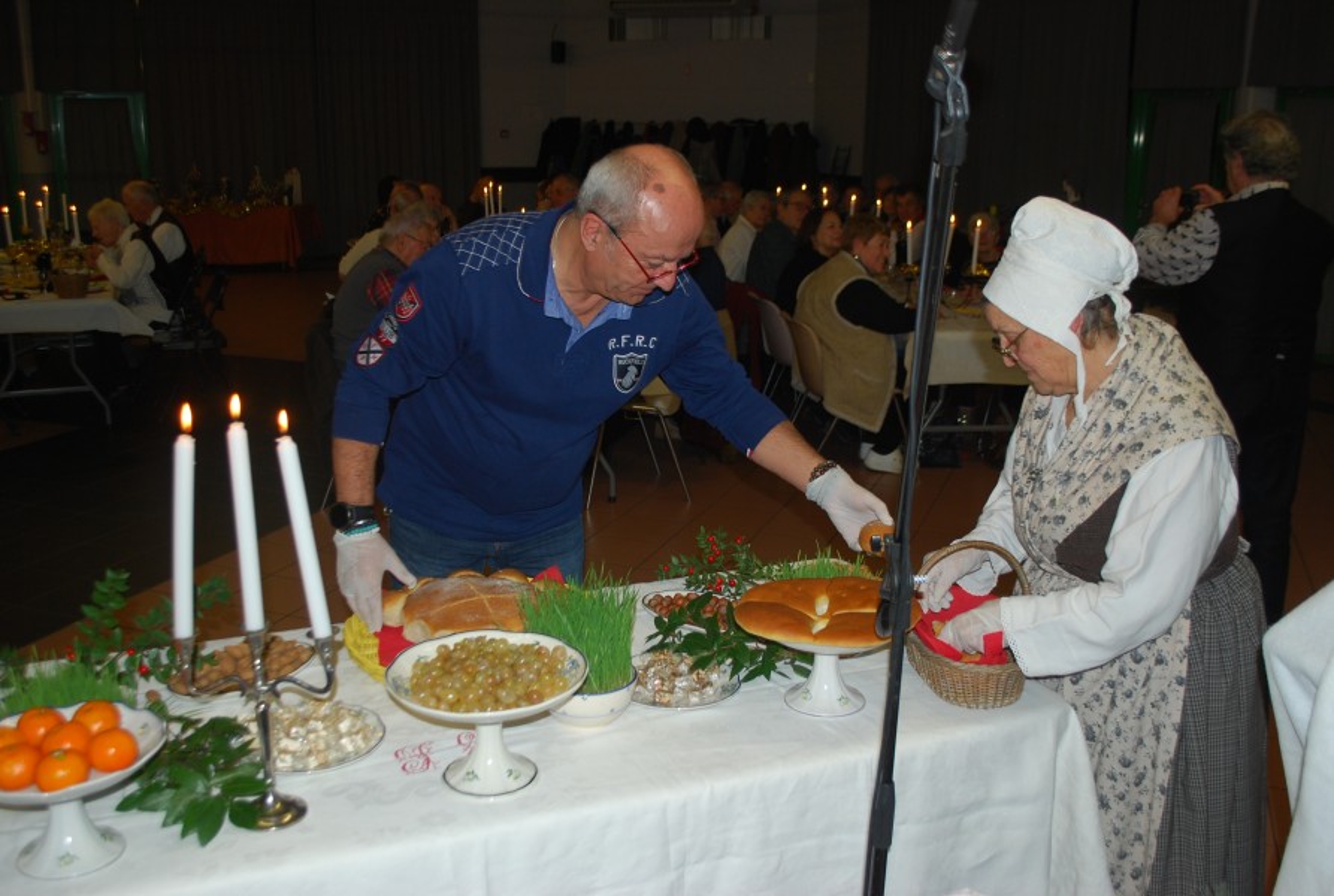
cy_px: 448
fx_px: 1226
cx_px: 667
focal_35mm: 33
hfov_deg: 57.1
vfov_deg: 40.2
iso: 200
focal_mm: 22
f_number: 4
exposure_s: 1/60
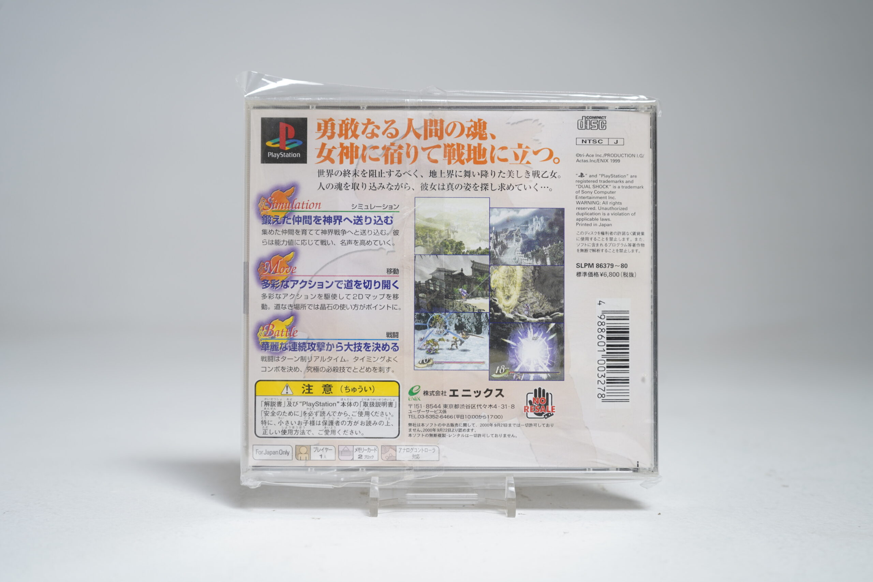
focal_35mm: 48
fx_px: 1164
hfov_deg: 41.1
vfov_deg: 28.1
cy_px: 291
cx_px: 436
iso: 100
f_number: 5.6
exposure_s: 1/6
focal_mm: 48
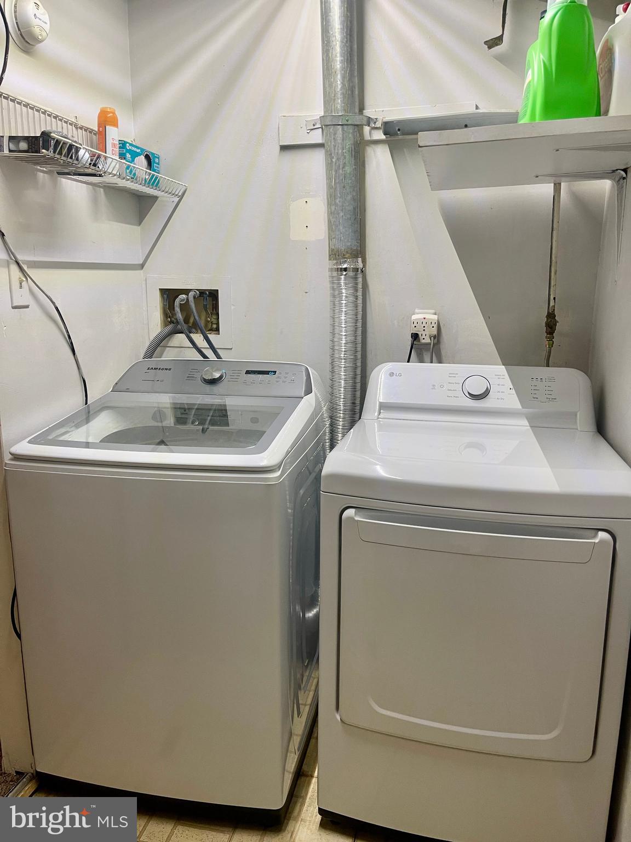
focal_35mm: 25
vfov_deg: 69.4
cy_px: 421
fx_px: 608
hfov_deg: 54.9
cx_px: 316
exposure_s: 1/60
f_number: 1.6
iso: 100
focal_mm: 5.1
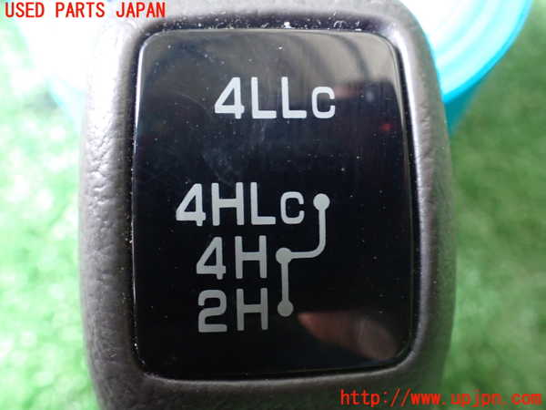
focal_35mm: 30
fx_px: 473
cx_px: 273
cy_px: 205
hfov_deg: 60.0
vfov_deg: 46.8
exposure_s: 1/30
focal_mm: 5.4
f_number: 2.3
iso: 800
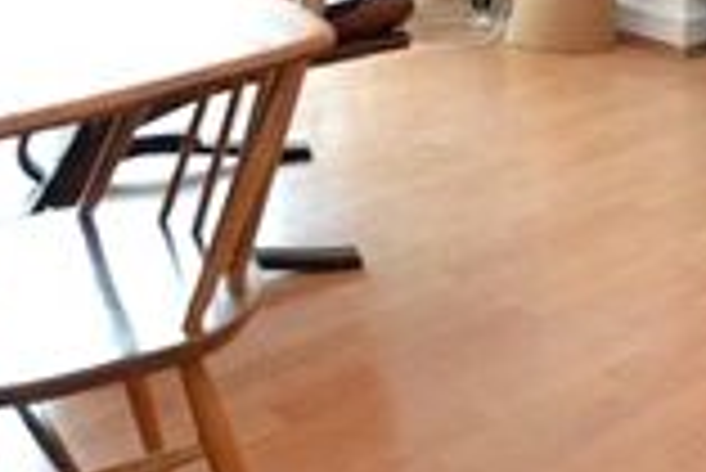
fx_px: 1315
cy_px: -474
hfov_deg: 28.7
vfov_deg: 15.9
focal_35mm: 67
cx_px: 657
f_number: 5
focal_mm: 10
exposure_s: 1/60
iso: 3200
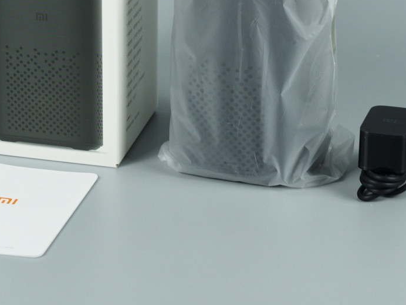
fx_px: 1865
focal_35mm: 159
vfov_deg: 9.3
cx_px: 151
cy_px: 29
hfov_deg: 12.4
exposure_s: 1/80
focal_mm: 43
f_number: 3.5
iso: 400
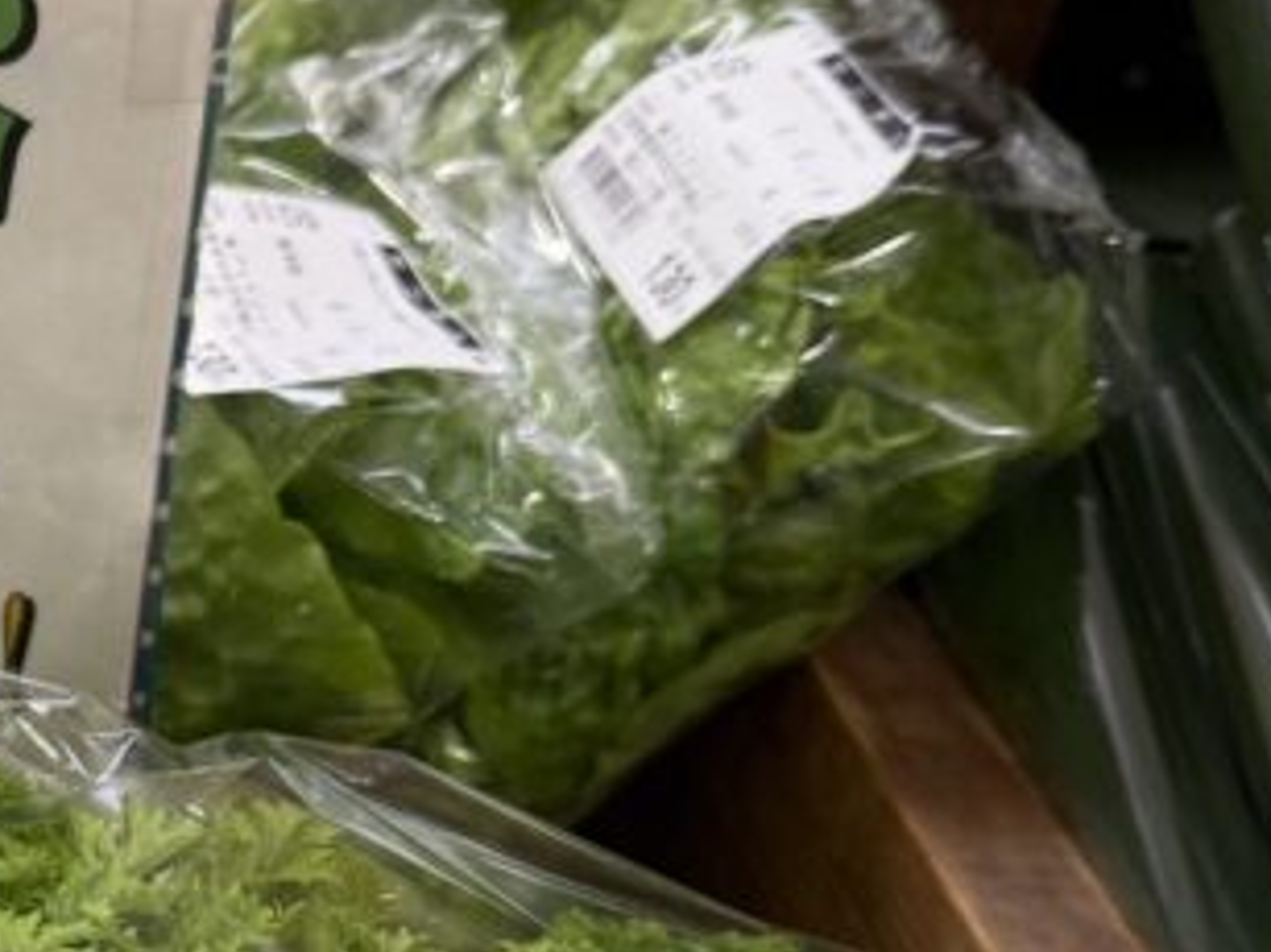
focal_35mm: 75
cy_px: 791
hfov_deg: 23.4
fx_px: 2753
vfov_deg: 19.4
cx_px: -327
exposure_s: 1/60
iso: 125
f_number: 1.78
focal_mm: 6.76
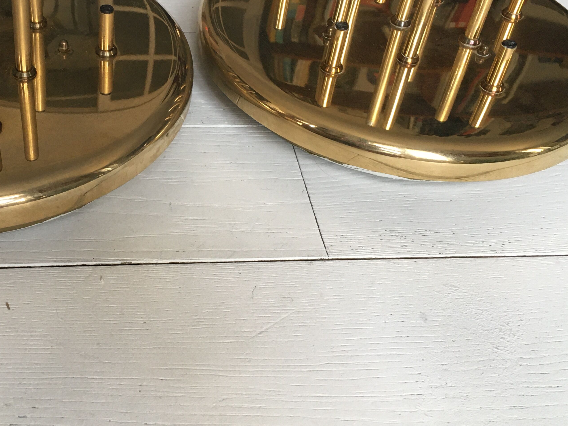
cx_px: 180
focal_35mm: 46
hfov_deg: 40.6
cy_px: 157
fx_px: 755
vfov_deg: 31.4
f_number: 2.2
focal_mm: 4.15
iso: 50
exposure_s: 1/33
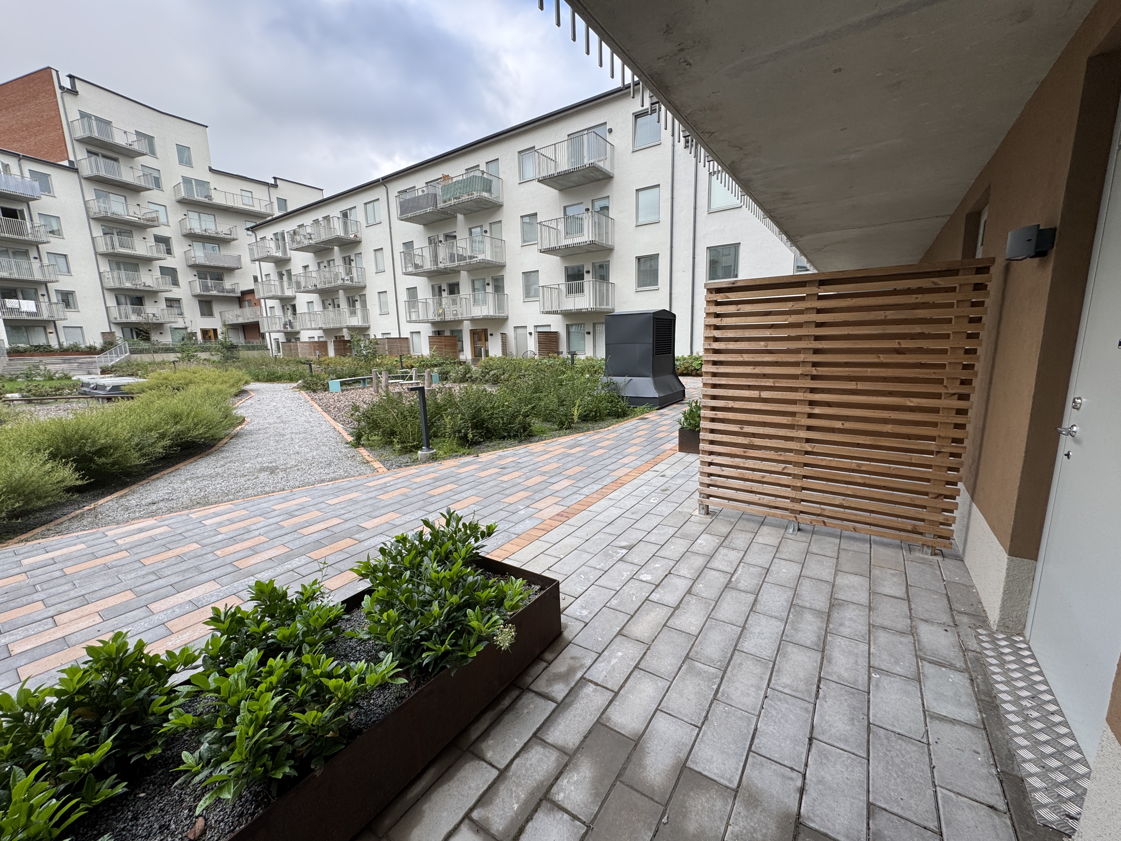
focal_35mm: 14
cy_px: 420
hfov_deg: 102.1
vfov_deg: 85.7
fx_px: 453
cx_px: 560
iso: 40
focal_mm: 2.22
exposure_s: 1/238
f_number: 2.2
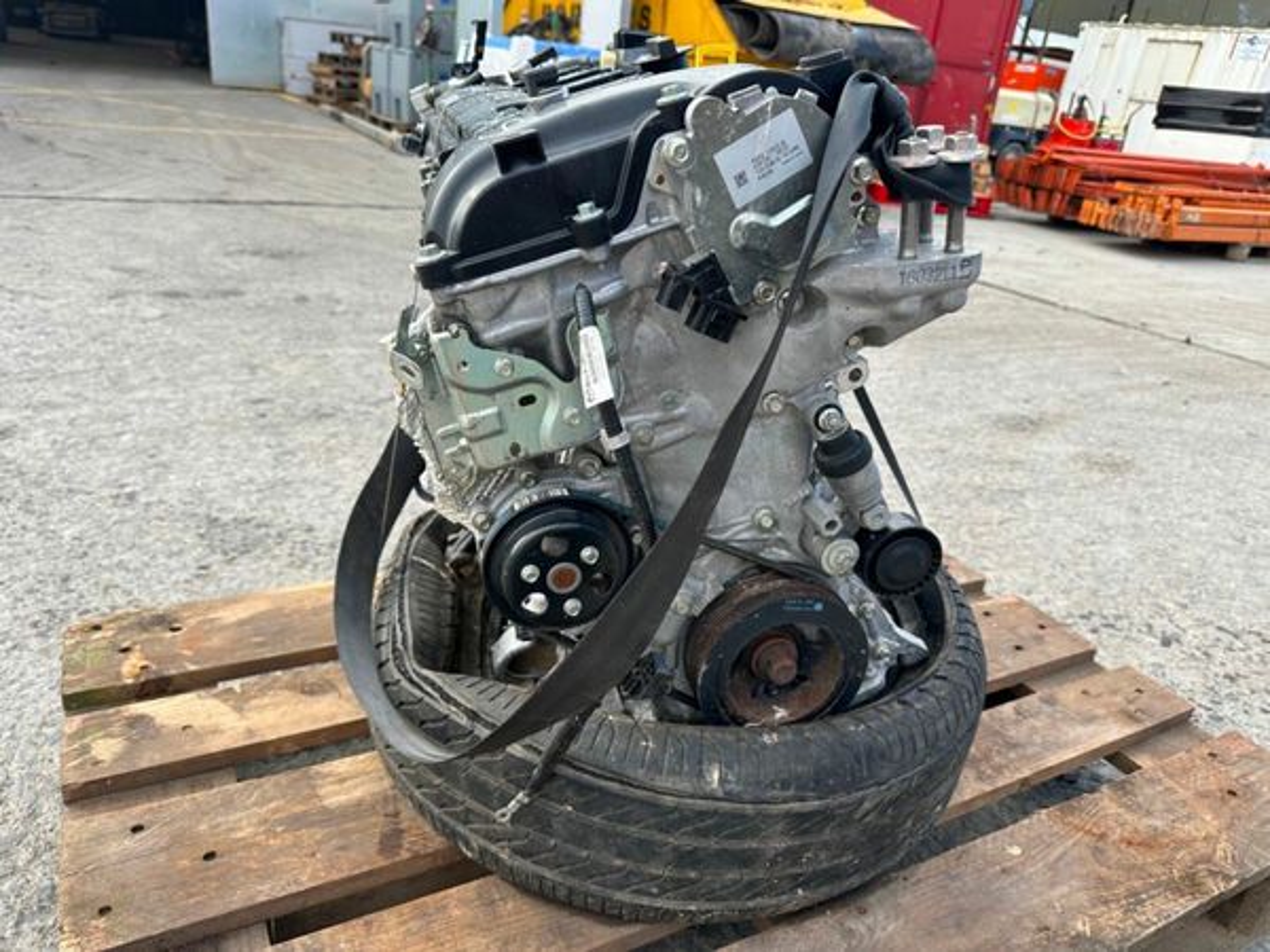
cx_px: 635
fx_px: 881
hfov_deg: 71.6
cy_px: 476
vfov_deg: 56.8
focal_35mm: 24
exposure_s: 1/734
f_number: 1.78
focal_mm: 6.86
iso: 80
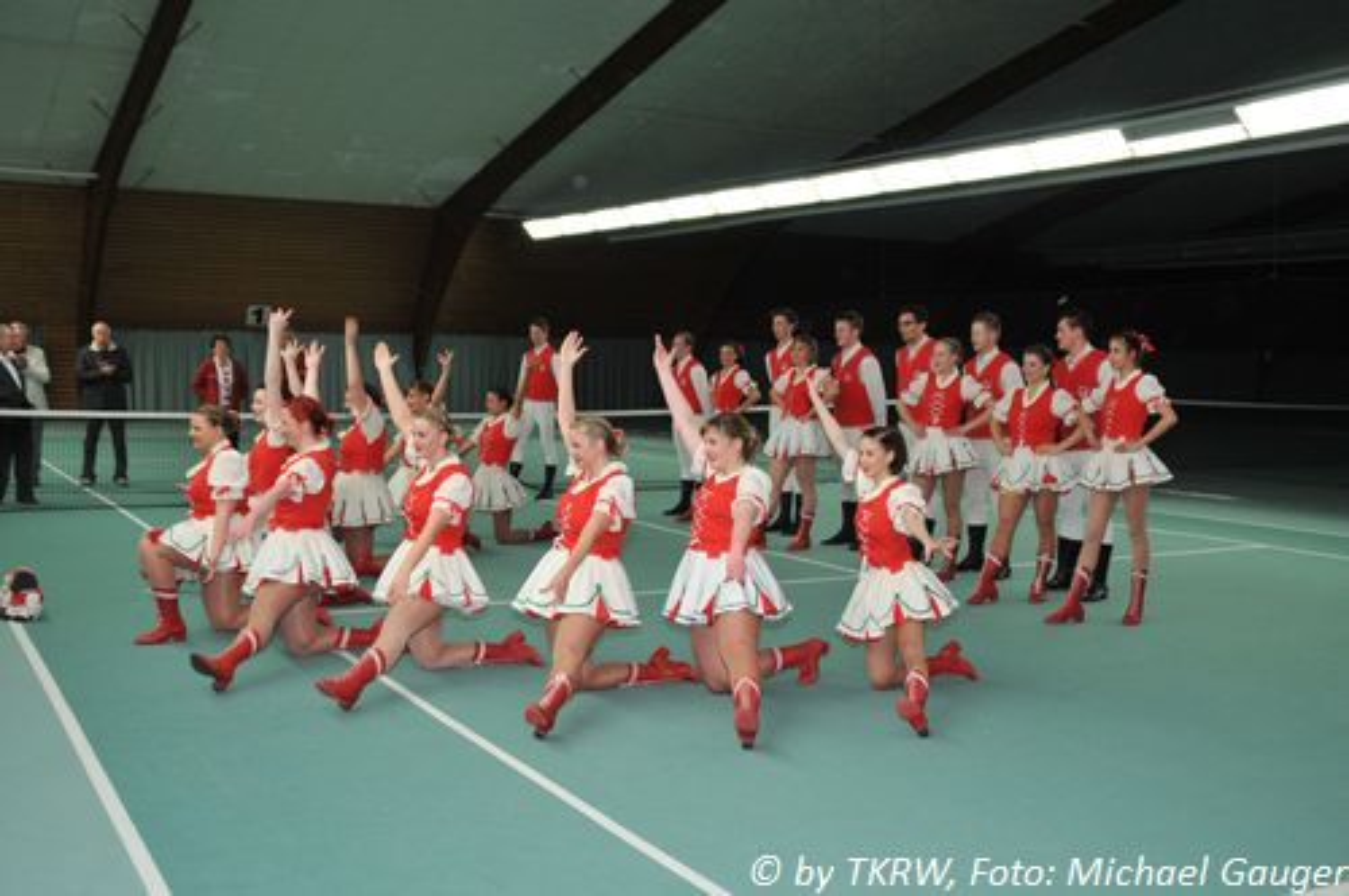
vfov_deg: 35.4
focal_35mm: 38
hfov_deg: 51.3
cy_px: 448
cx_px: 674
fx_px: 1403
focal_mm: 25
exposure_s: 1/60
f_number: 5.6
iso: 640
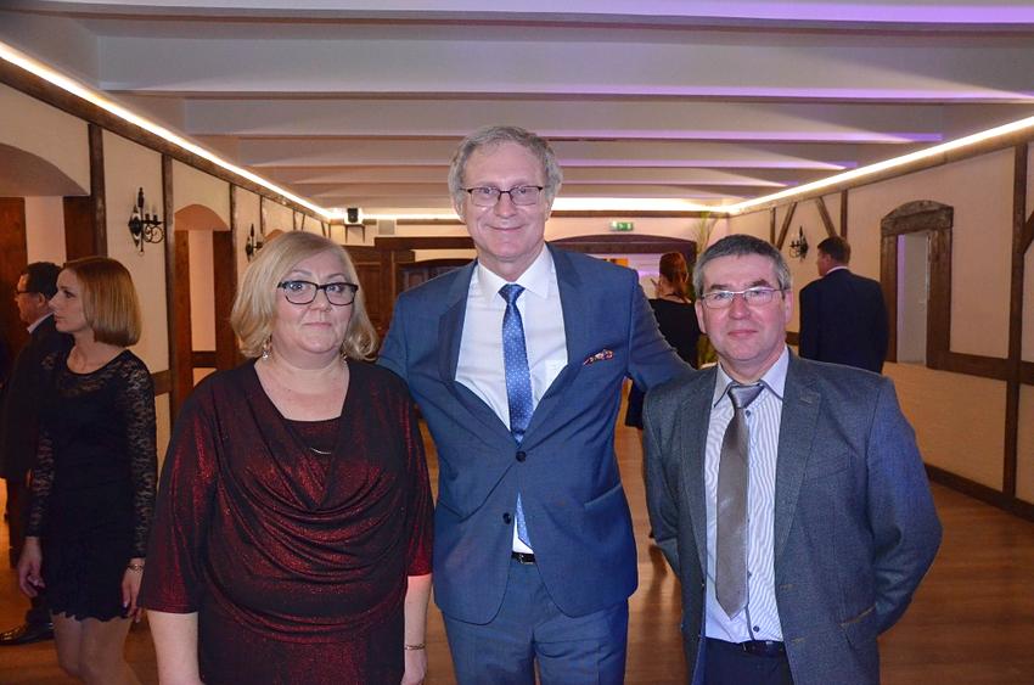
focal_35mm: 36
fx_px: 1032
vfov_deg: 36.7
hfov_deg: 53.2
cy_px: 342
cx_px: 517
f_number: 3.8
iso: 3200
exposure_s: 1/60
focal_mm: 24
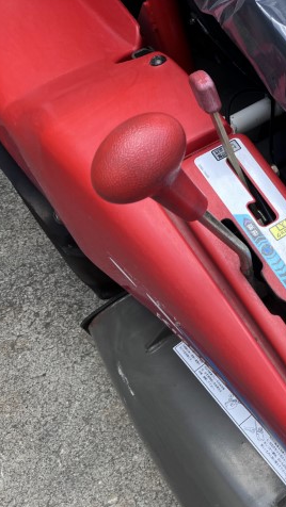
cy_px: 255
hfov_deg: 26.3
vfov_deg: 49.4
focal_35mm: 41
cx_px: 332
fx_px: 552
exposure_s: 1/354
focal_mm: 3.99
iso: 32
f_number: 1.8
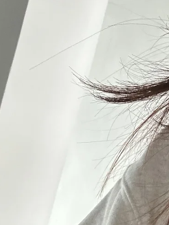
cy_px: 212
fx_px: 573
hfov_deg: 16.3
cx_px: 183
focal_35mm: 88
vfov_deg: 21.6
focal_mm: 2.69
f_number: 1.9
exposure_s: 1/50
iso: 250
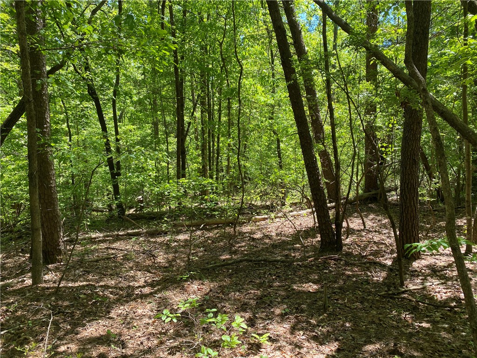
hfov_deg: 67.3
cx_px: 238
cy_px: 179
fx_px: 358
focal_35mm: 26
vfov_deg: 53.1
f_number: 1.8
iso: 32
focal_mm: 4.25
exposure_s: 1/285
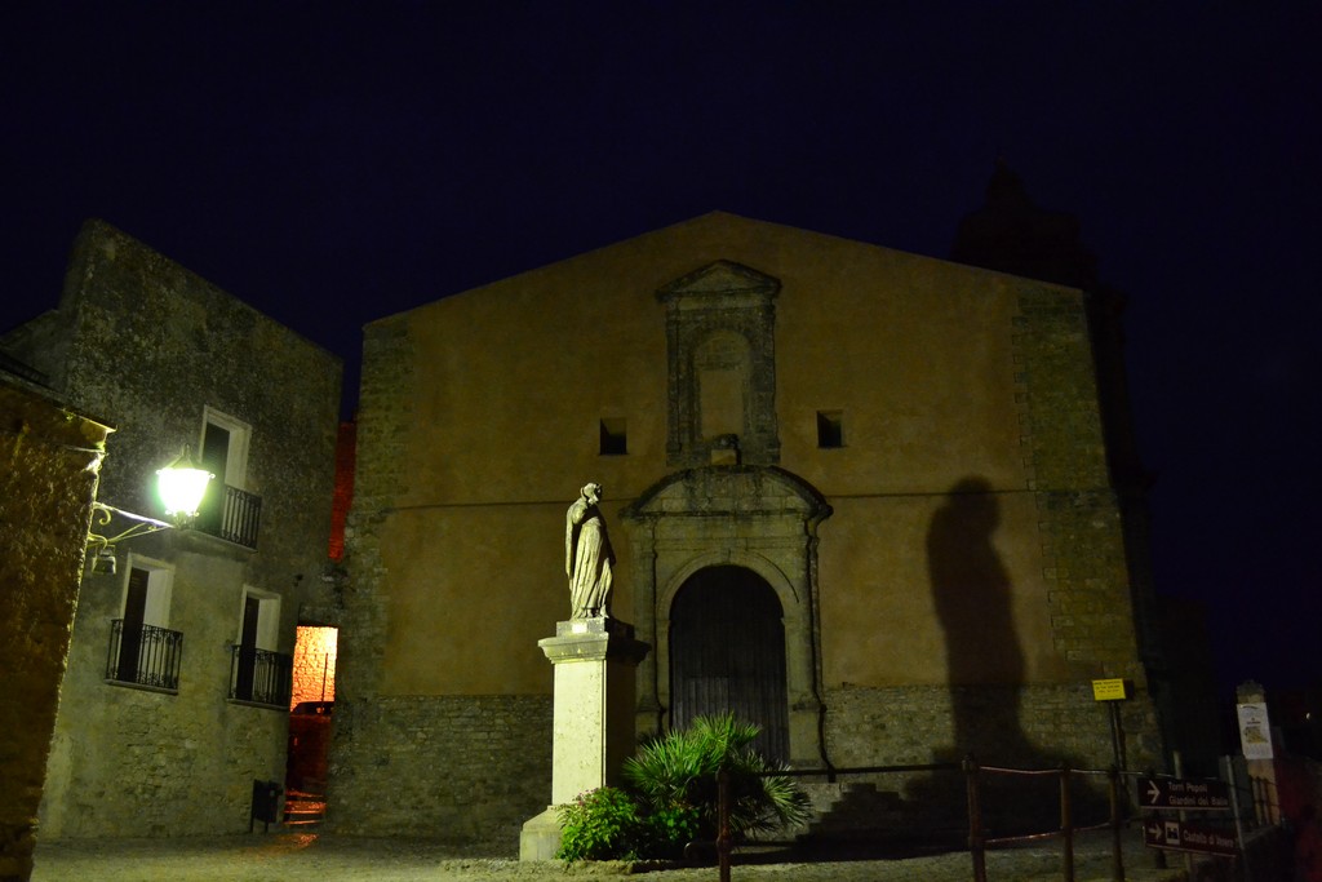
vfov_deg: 43.6
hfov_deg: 61.9
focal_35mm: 30
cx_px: 661
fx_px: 1102
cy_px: 441
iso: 3200
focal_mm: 20
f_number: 4.5
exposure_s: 1/13
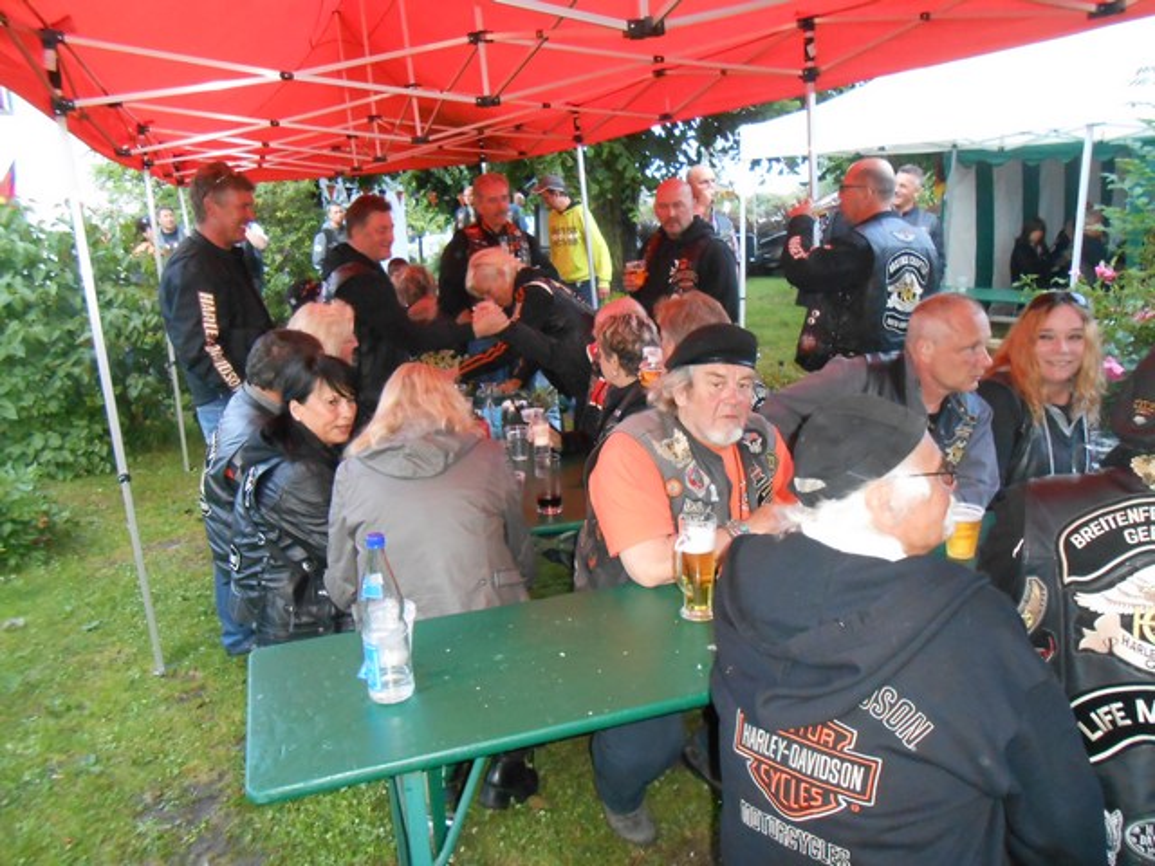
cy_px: 433
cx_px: 578
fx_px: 868
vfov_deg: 53.1
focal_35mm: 26
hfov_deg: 67.3
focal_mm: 4.6
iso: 640
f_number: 3.5
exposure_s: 1/25
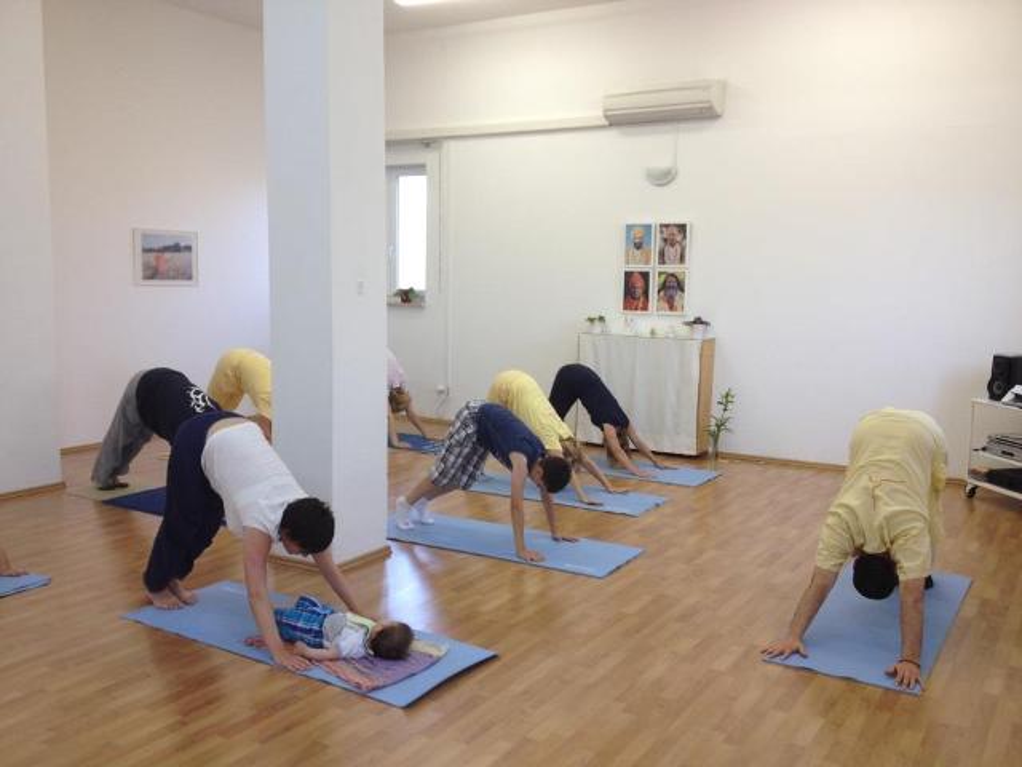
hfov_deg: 52.6
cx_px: 511
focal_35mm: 35
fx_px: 1033
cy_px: 384
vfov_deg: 40.7
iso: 50
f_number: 2.4
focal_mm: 4.28
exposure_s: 1/33
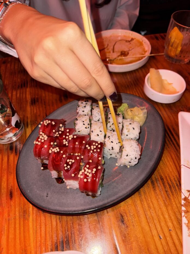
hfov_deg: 56.8
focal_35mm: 24
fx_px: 176
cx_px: 95
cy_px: 127
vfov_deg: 71.6
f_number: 1.78
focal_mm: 6.76
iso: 50
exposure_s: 1/25
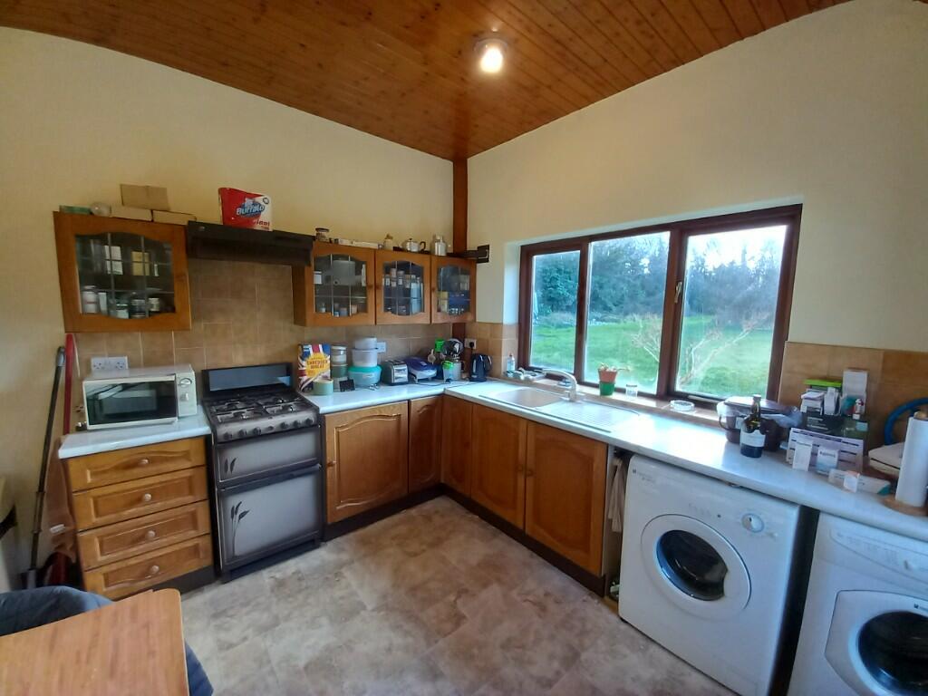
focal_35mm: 13
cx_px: 464
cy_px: 348
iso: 160
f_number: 2.2
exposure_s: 1/50
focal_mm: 1.13
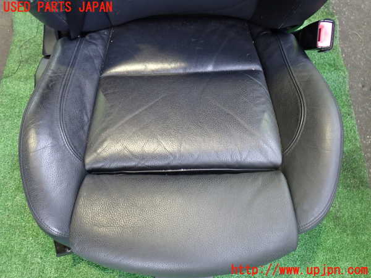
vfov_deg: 46.8
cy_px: 139
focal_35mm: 30
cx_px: 186
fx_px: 322
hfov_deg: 60.0
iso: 640
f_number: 2.3
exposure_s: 1/30
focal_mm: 5.4
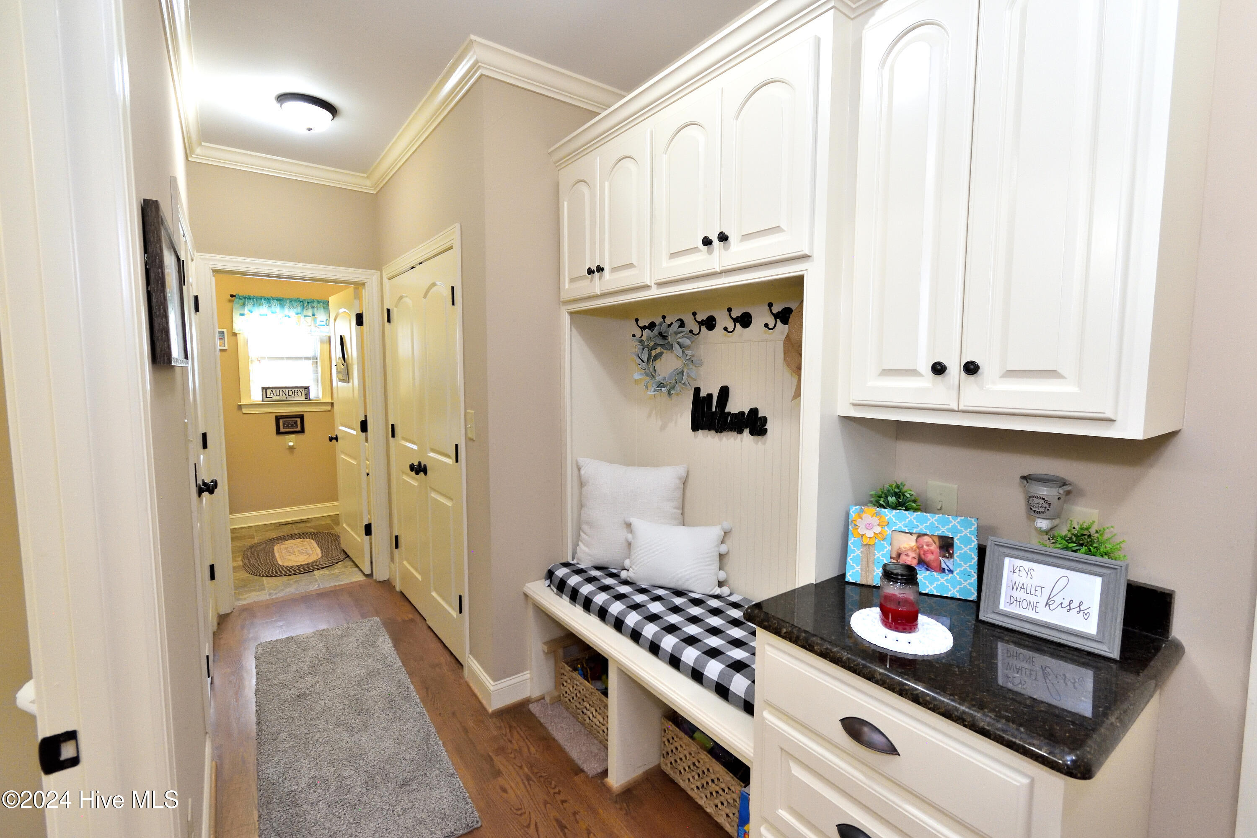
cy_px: 419
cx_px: 628
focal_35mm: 15
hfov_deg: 100.4
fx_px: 524
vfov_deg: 77.3
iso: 1600
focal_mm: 10
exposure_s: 1/60
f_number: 4.5
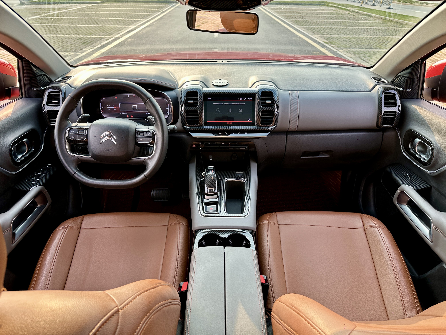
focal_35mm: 24
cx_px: 223
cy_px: 168
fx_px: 309
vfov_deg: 56.8
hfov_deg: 71.6
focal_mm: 6.86
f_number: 1.78
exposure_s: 1/198
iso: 64
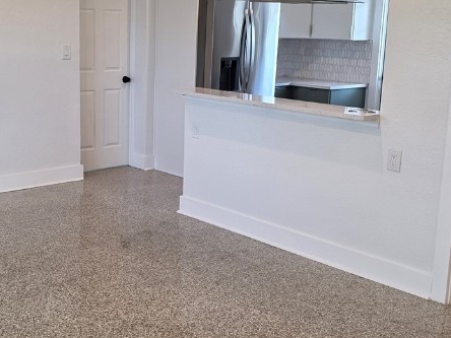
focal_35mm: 53
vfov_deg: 27.5
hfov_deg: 36.0
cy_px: 160
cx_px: 175
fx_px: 691
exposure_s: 1/120
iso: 160
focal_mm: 6.3
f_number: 1.7
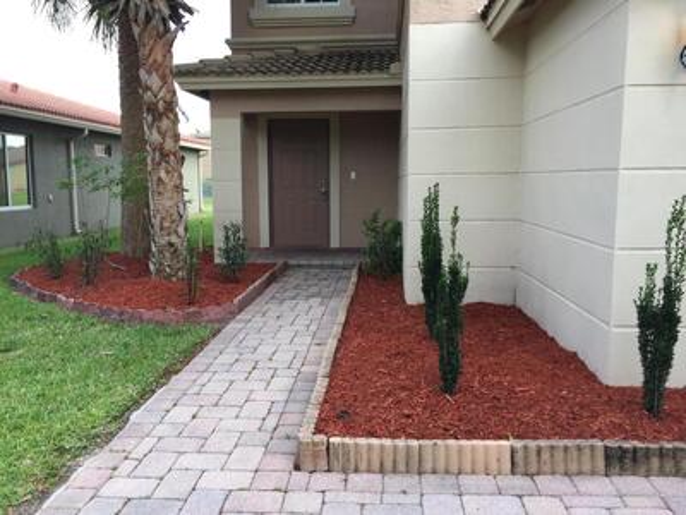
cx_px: 343
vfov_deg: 48.2
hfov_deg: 61.7
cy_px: 258
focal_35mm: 29
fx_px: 575
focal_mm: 4.15
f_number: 2.2
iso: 32
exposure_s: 1/231
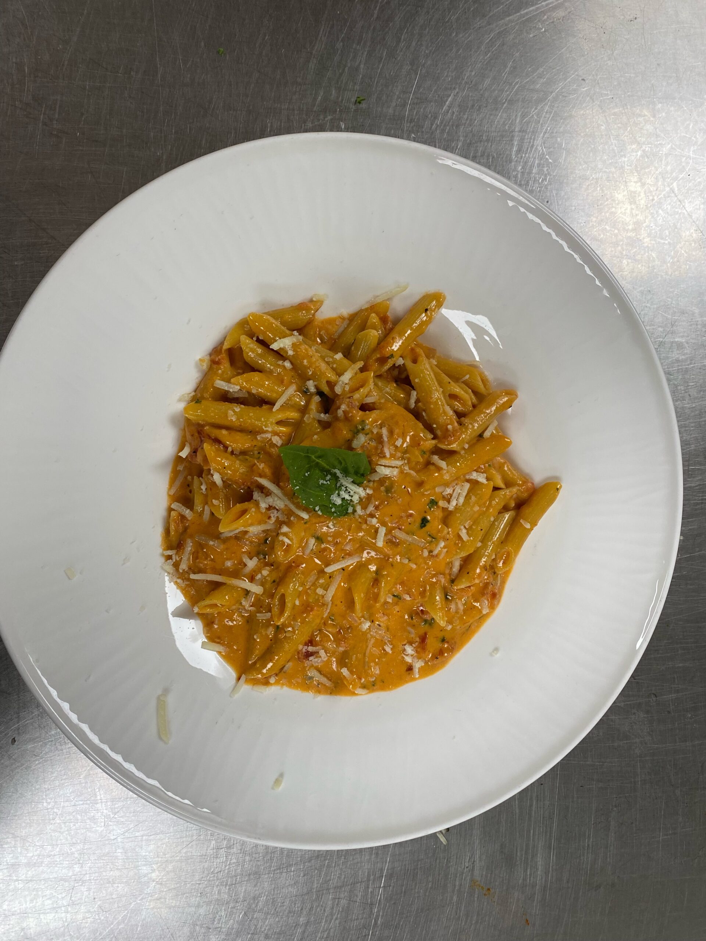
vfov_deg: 67.3
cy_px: 470
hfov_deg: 53.1
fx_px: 707
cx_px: 353
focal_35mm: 26
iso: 80
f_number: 1.8
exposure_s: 1/120
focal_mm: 4.25
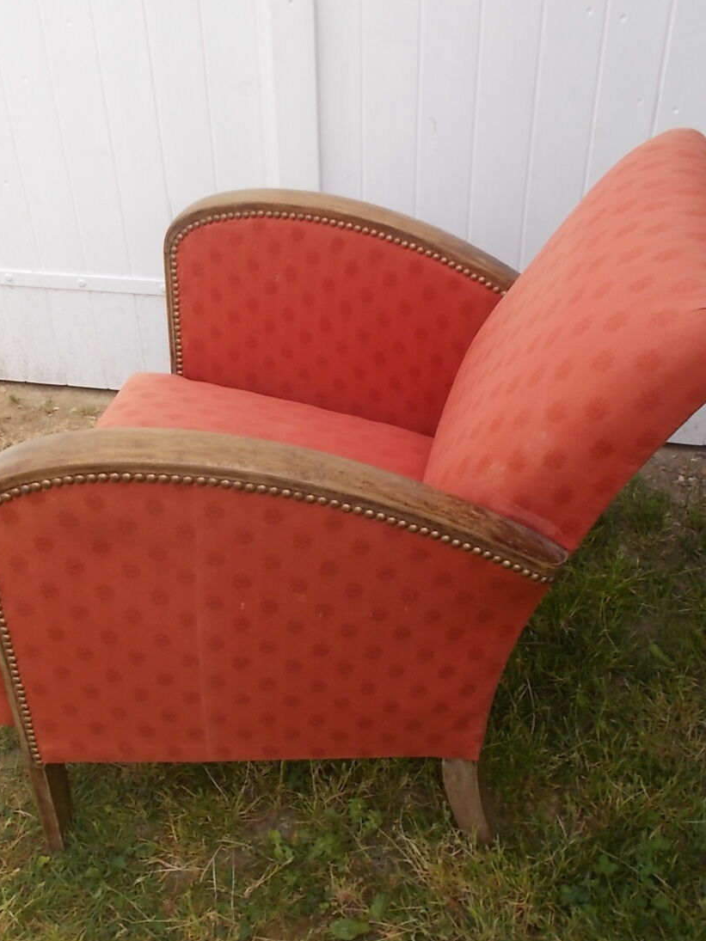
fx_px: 1034
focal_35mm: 38
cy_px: 507
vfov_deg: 48.9
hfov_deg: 37.7
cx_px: 314
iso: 80
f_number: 3.2
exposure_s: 1/250
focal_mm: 4.6
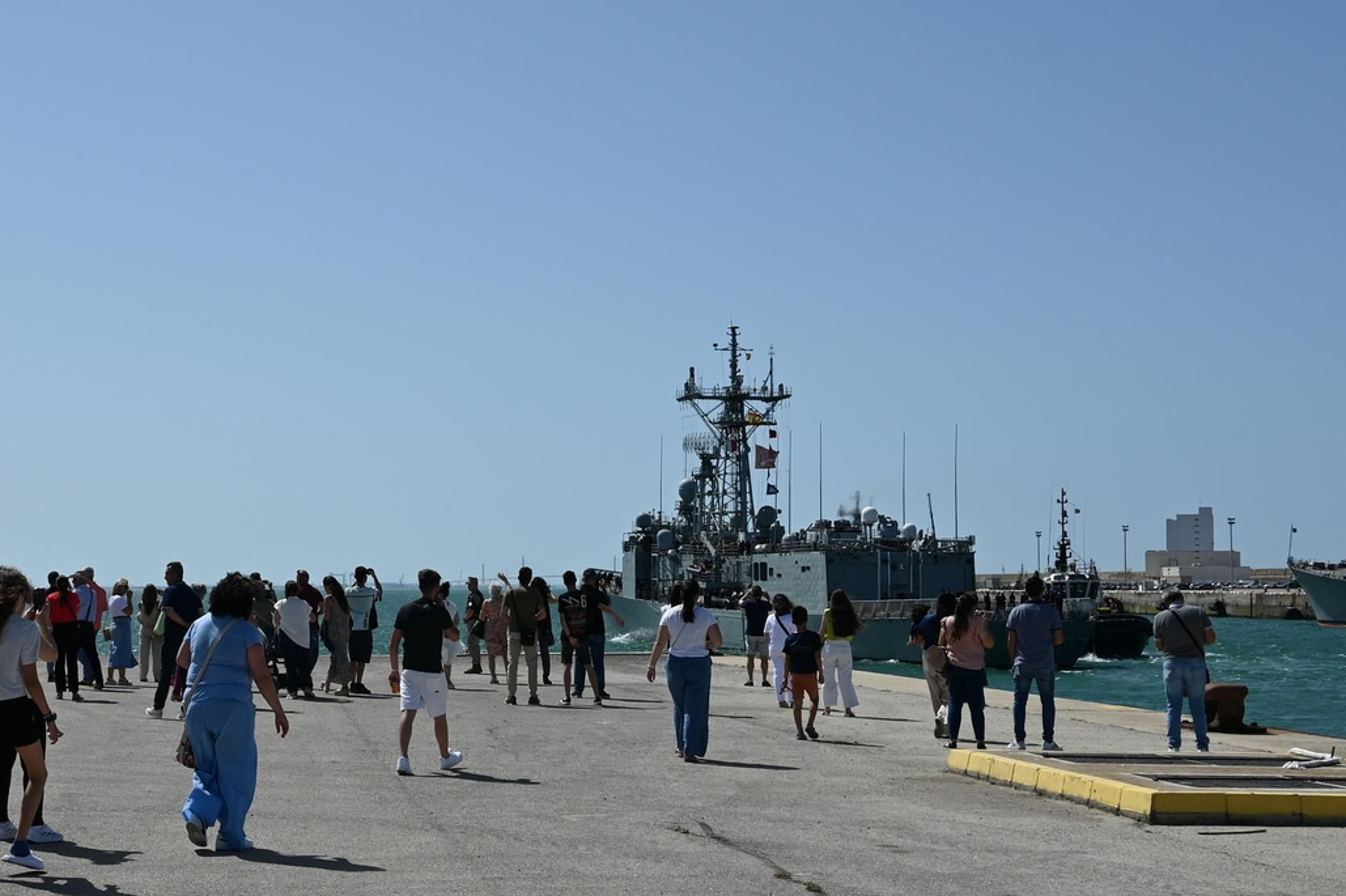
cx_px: 390
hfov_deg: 35.1
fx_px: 2093
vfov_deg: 24.1
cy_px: 509
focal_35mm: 56
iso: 100
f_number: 9.5
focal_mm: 24
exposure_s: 1/750
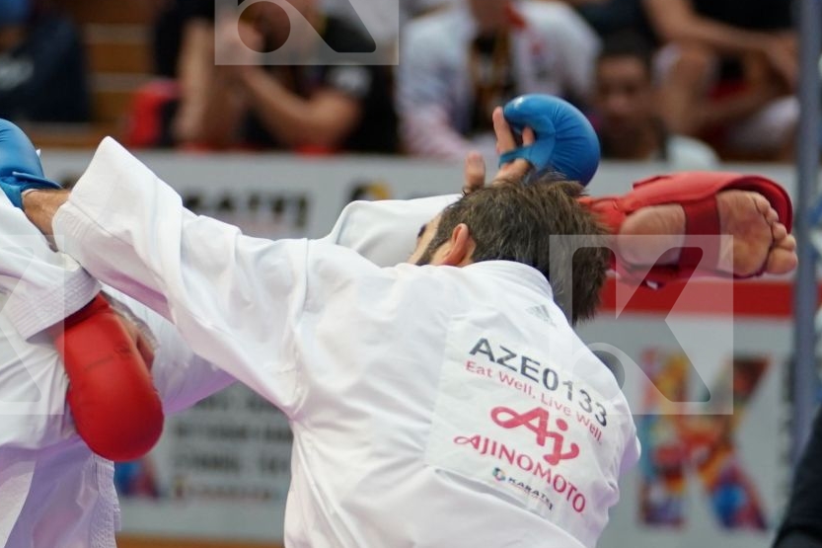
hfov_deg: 4.9
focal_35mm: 417
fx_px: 9519
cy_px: 325
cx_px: 307
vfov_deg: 3.3
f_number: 2.8
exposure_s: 1/800
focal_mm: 129
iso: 1250
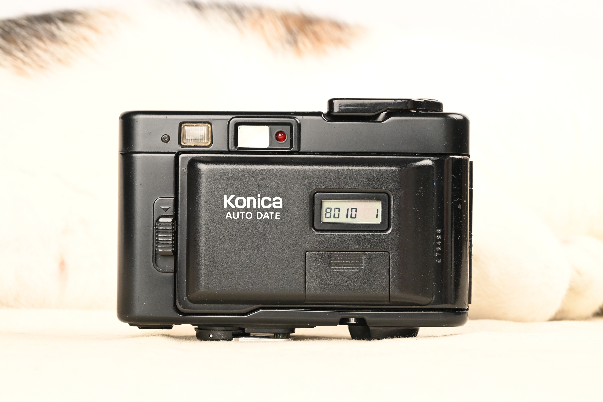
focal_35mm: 121
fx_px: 2027
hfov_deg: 16.9
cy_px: 202
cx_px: 302
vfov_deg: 11.3
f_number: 14
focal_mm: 120
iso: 3200
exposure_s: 1/100
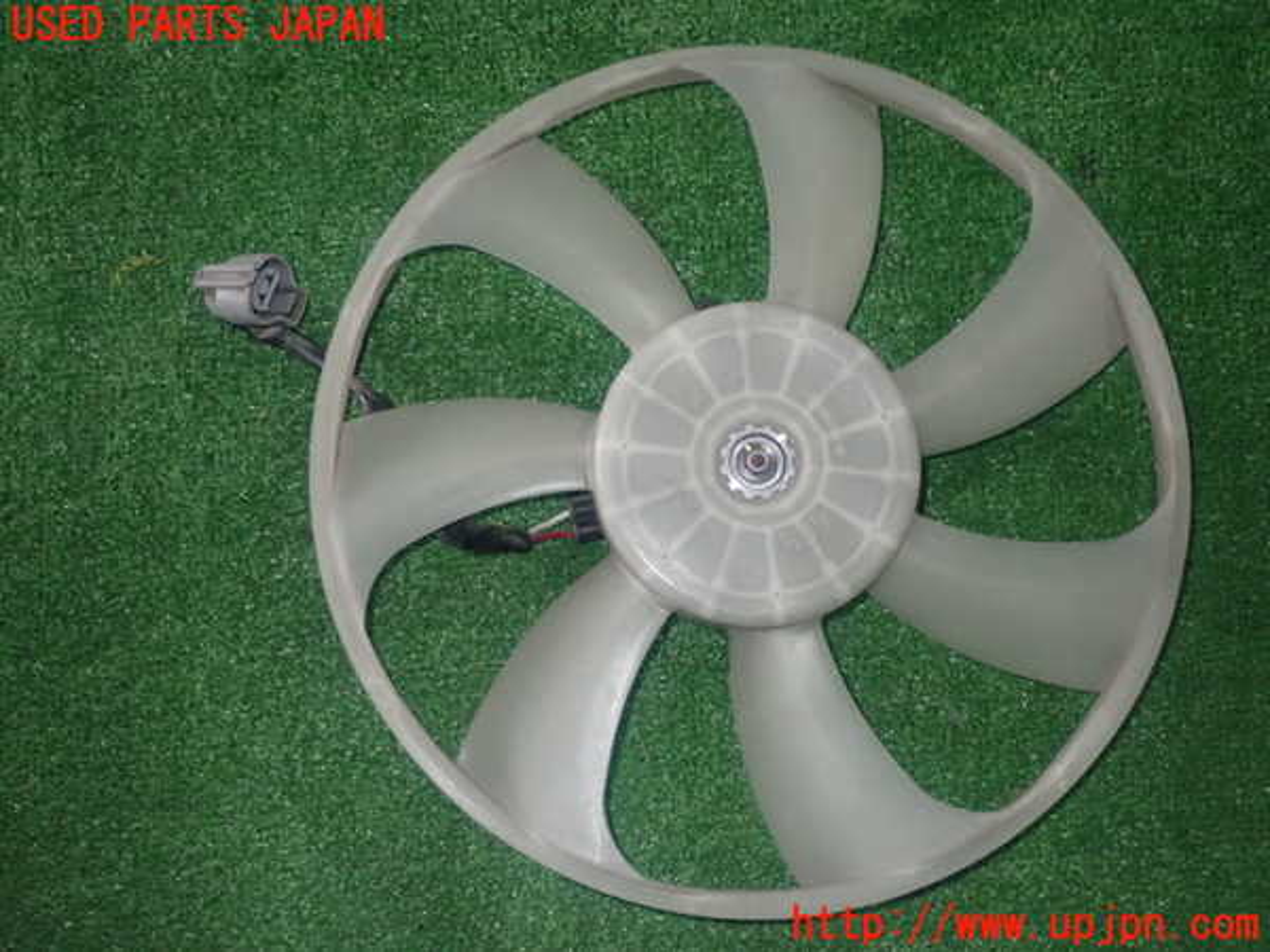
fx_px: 1724
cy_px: 476
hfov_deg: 40.4
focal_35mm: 47
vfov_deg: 30.9
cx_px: 635
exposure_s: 1/50
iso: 800
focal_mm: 8.4
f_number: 9
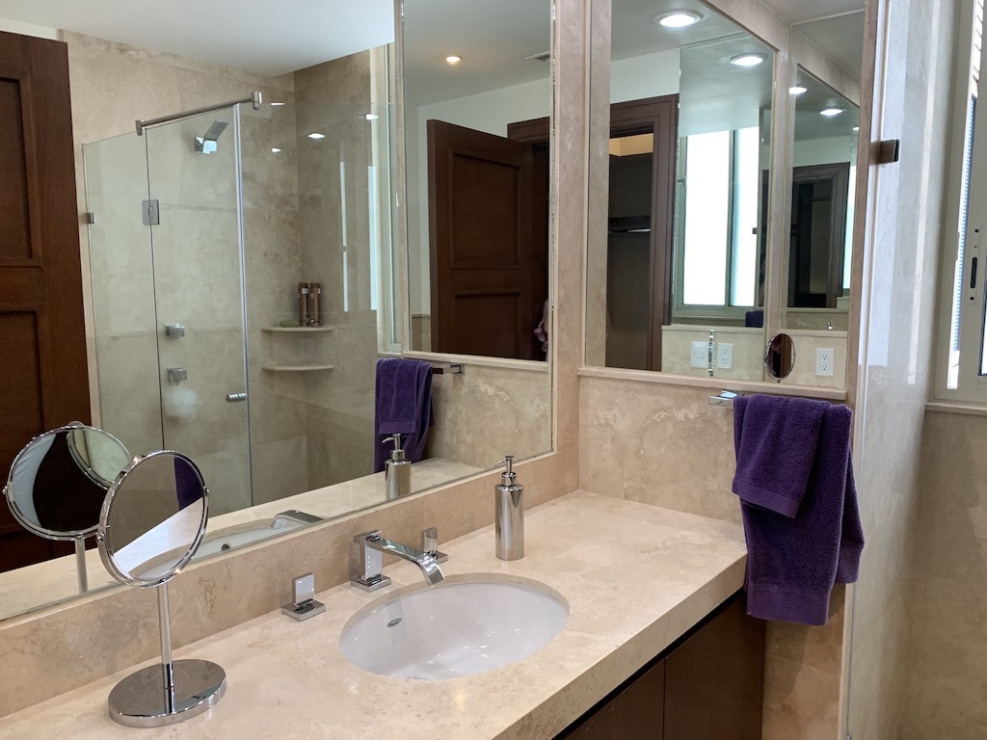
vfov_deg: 53.1
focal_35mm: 26
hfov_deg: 67.3
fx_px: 741
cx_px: 494
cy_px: 370
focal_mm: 4.25
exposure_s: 1/60
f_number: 1.8
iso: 250
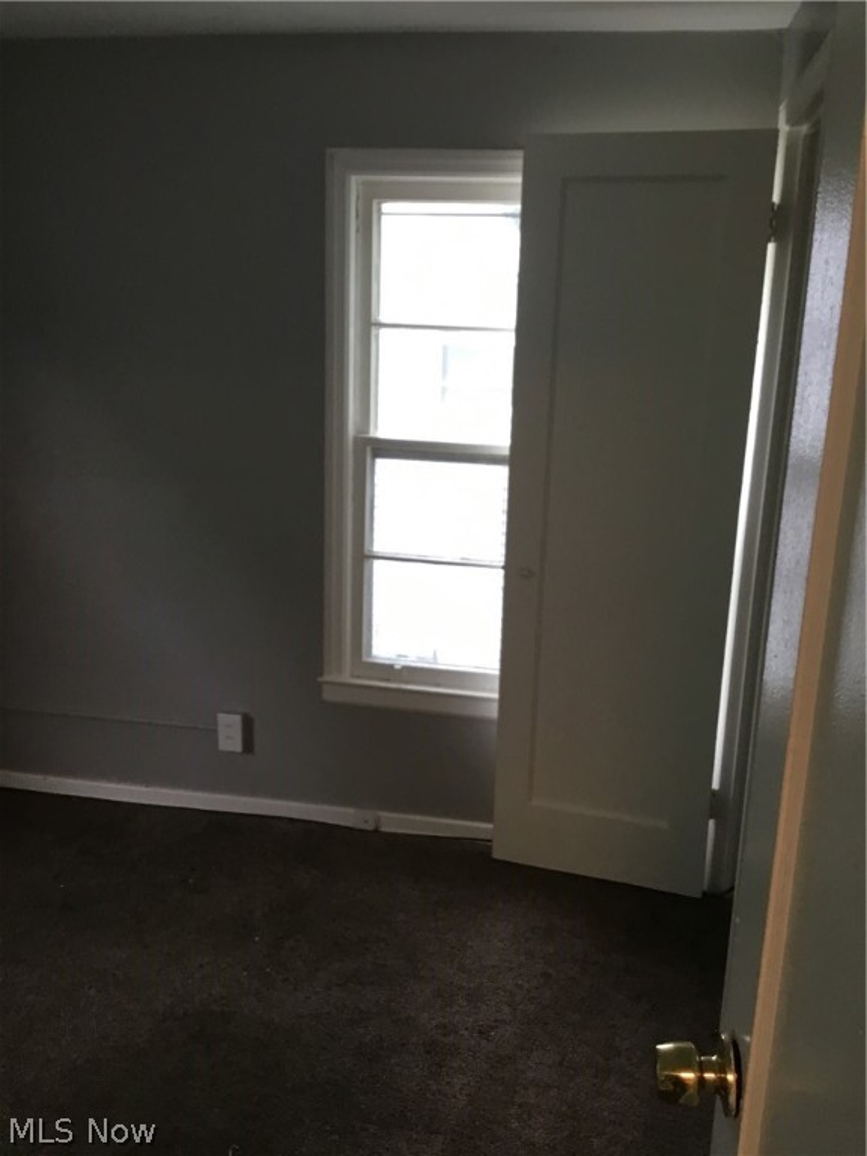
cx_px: 434
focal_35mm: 31
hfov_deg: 45.4
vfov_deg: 58.4
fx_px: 1035
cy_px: 578
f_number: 2.4
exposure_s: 1/30
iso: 64
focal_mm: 3.3
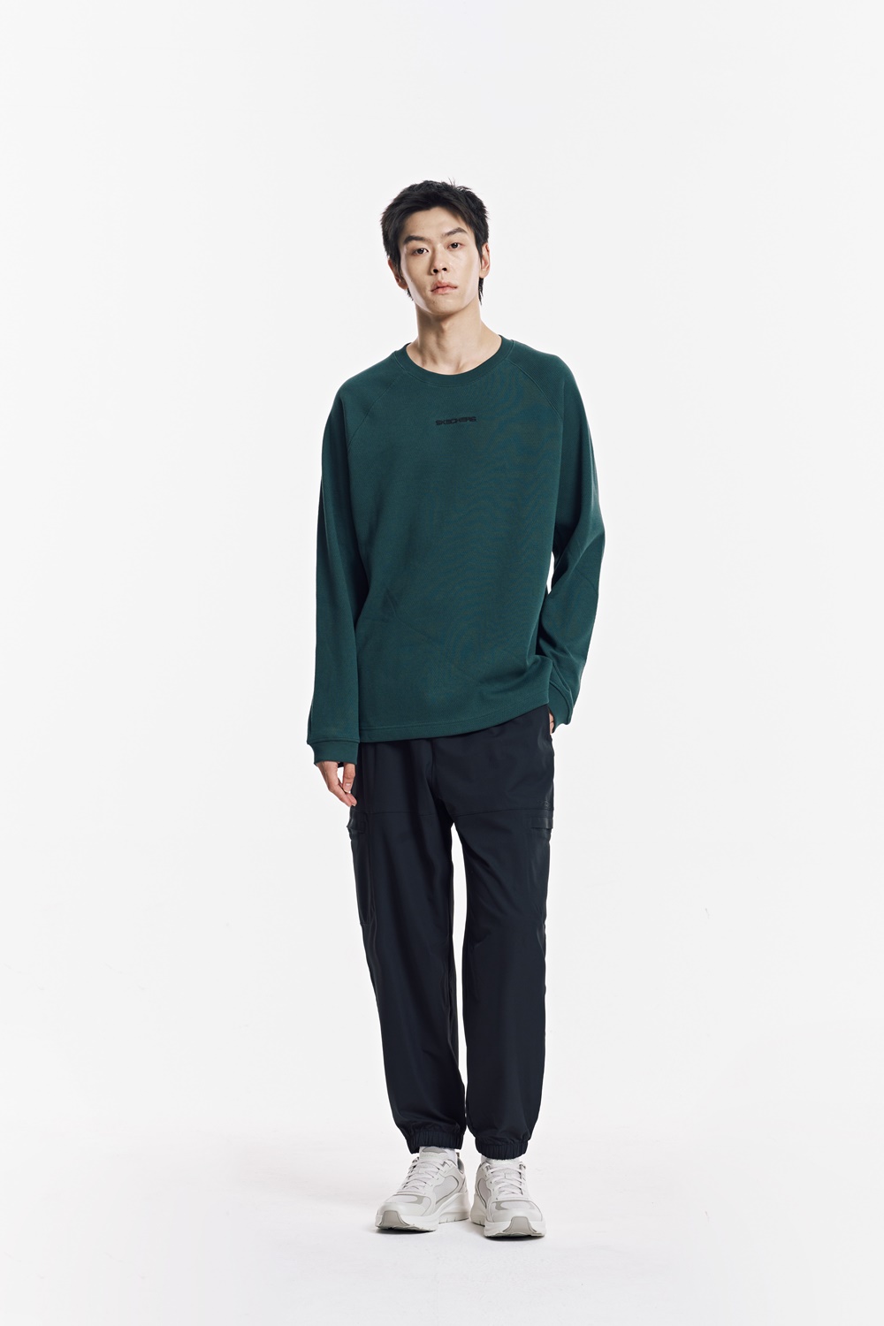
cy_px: 663
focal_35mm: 70
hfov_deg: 19.5
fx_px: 2578
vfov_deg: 28.8
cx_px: 442
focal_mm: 70
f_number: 11
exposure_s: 1/125
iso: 200
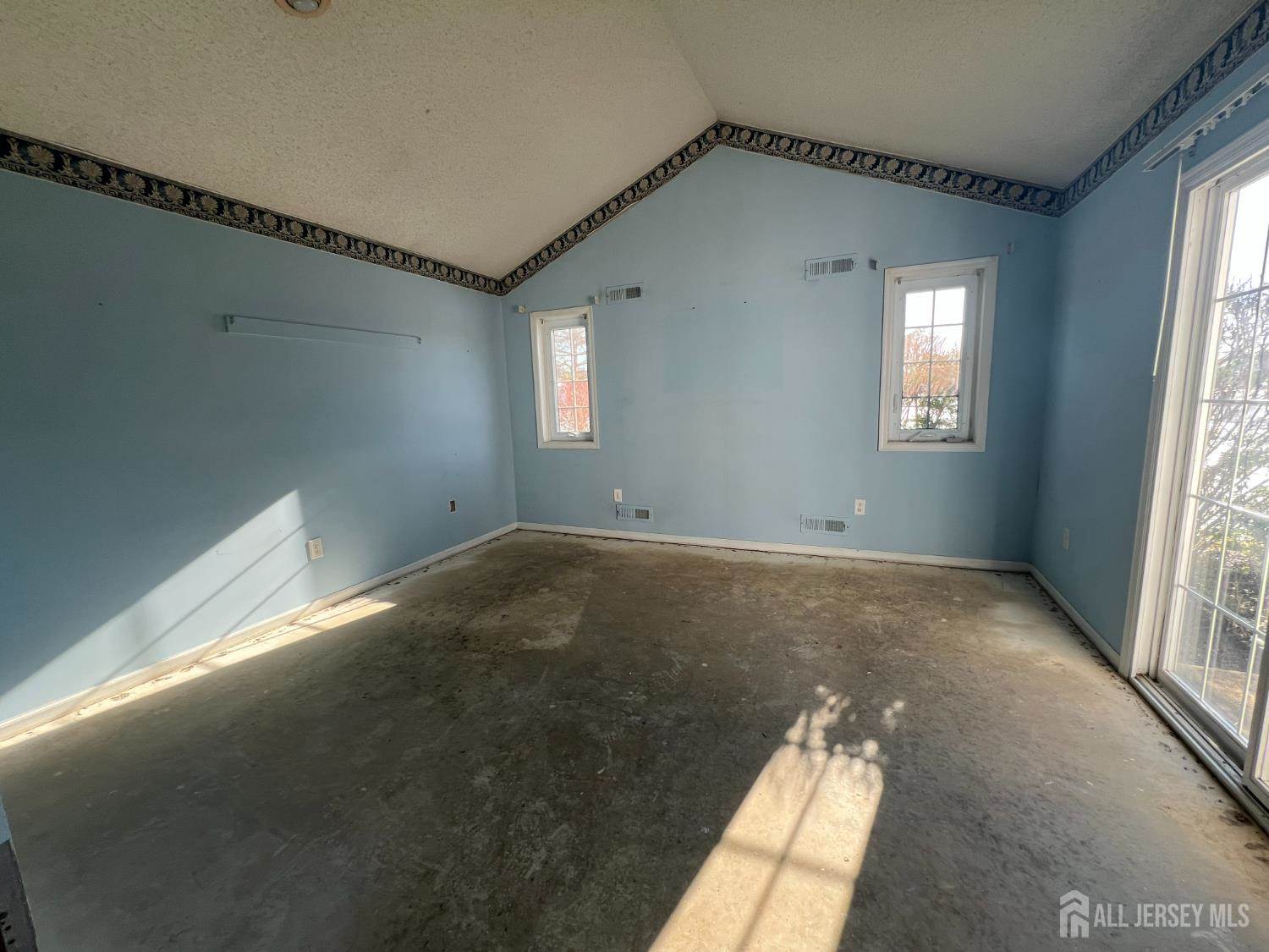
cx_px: 634
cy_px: 476
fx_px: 477
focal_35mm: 13
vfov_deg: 89.9
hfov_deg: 106.2
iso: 40
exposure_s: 1/99
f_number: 1.8
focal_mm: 1.57
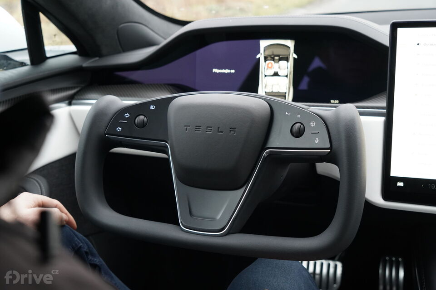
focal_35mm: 47
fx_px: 569
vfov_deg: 28.6
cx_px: 218
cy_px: 145
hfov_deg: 41.9
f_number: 6.3
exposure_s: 1/160
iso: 3200
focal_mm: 47
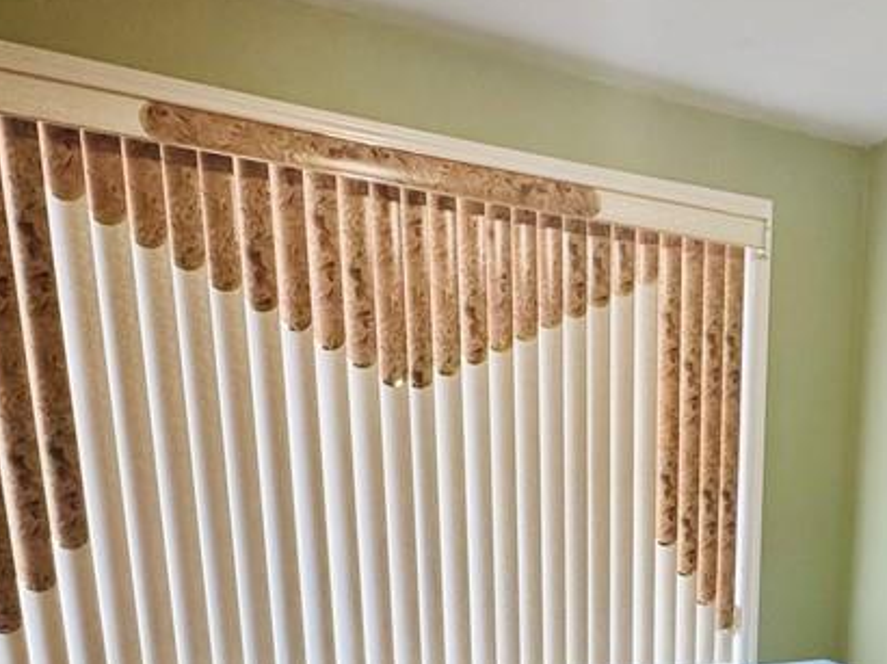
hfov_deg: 49.9
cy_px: 712
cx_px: 692
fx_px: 896
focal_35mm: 35
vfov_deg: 35.4
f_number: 2.2
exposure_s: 1/120
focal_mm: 2.22
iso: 320
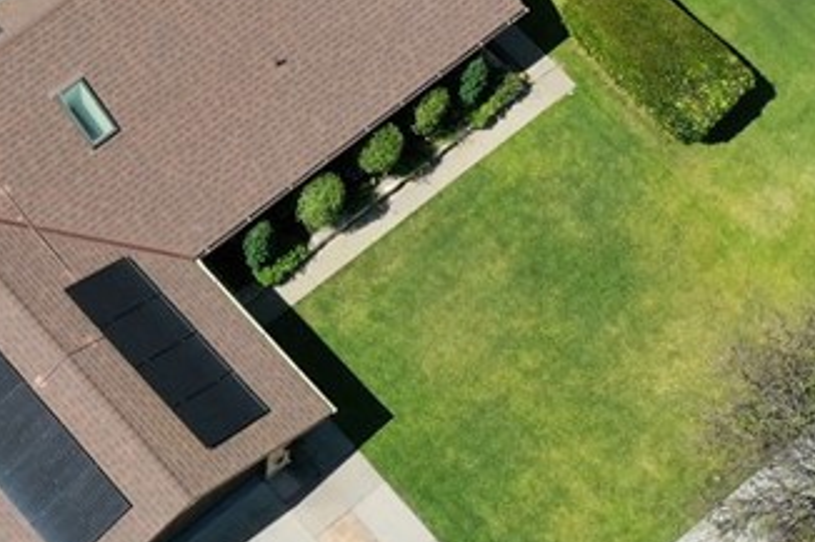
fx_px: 1991
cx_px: 218
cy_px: 276
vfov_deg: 15.5
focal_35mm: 88
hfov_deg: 22.9
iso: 100
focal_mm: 10.26
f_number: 5.6
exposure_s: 1/500
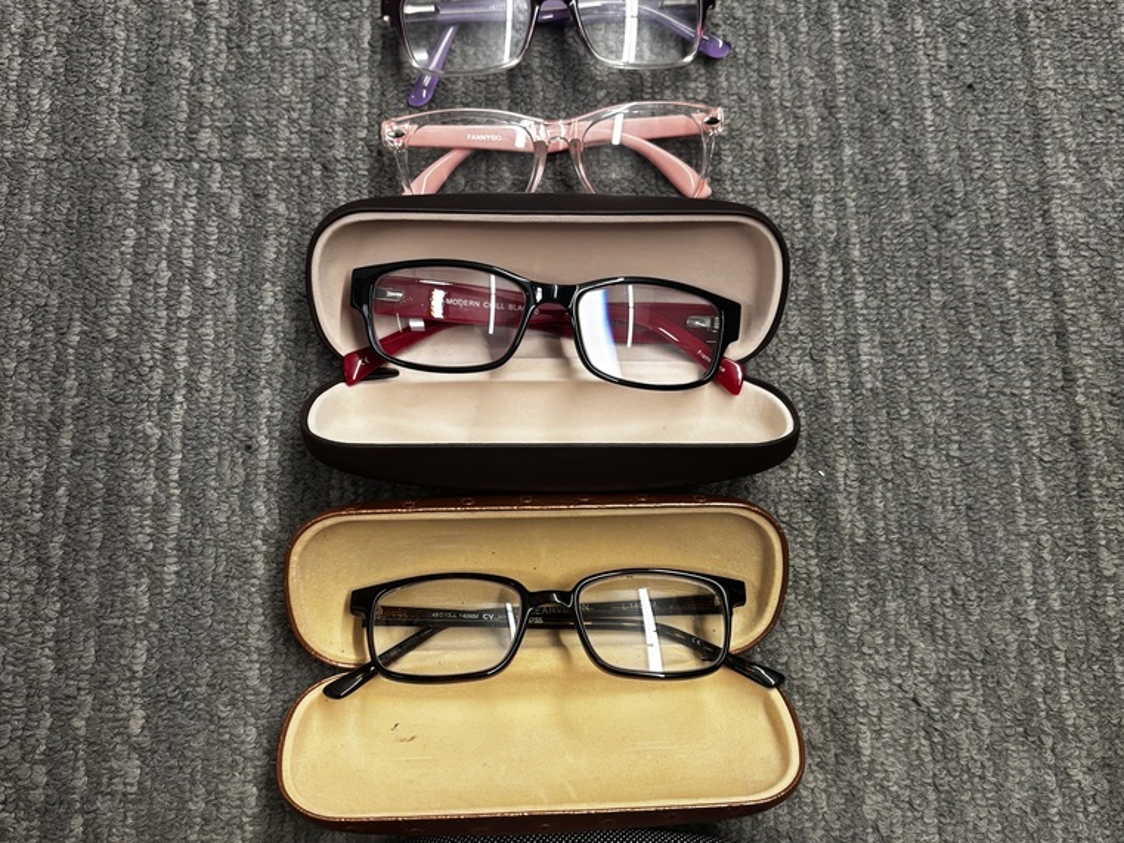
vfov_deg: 40.7
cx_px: 564
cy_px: 462
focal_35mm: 35
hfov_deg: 52.6
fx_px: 1137
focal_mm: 5.96
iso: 125
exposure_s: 1/119
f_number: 1.6
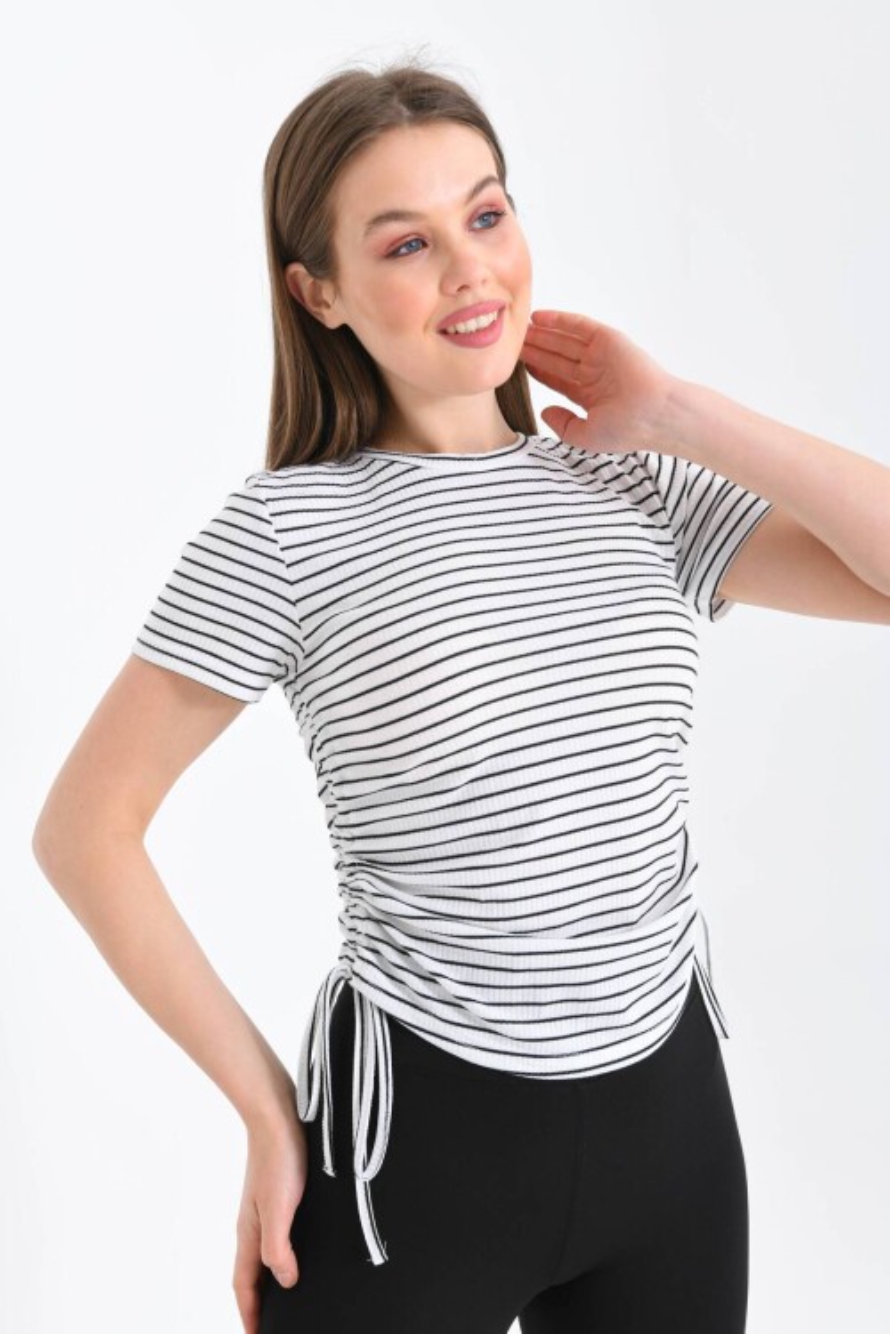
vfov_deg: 39.6
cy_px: 667
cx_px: 445
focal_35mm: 50
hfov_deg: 27.0
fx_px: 1854
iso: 160
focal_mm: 50
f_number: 6.3
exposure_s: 1/125
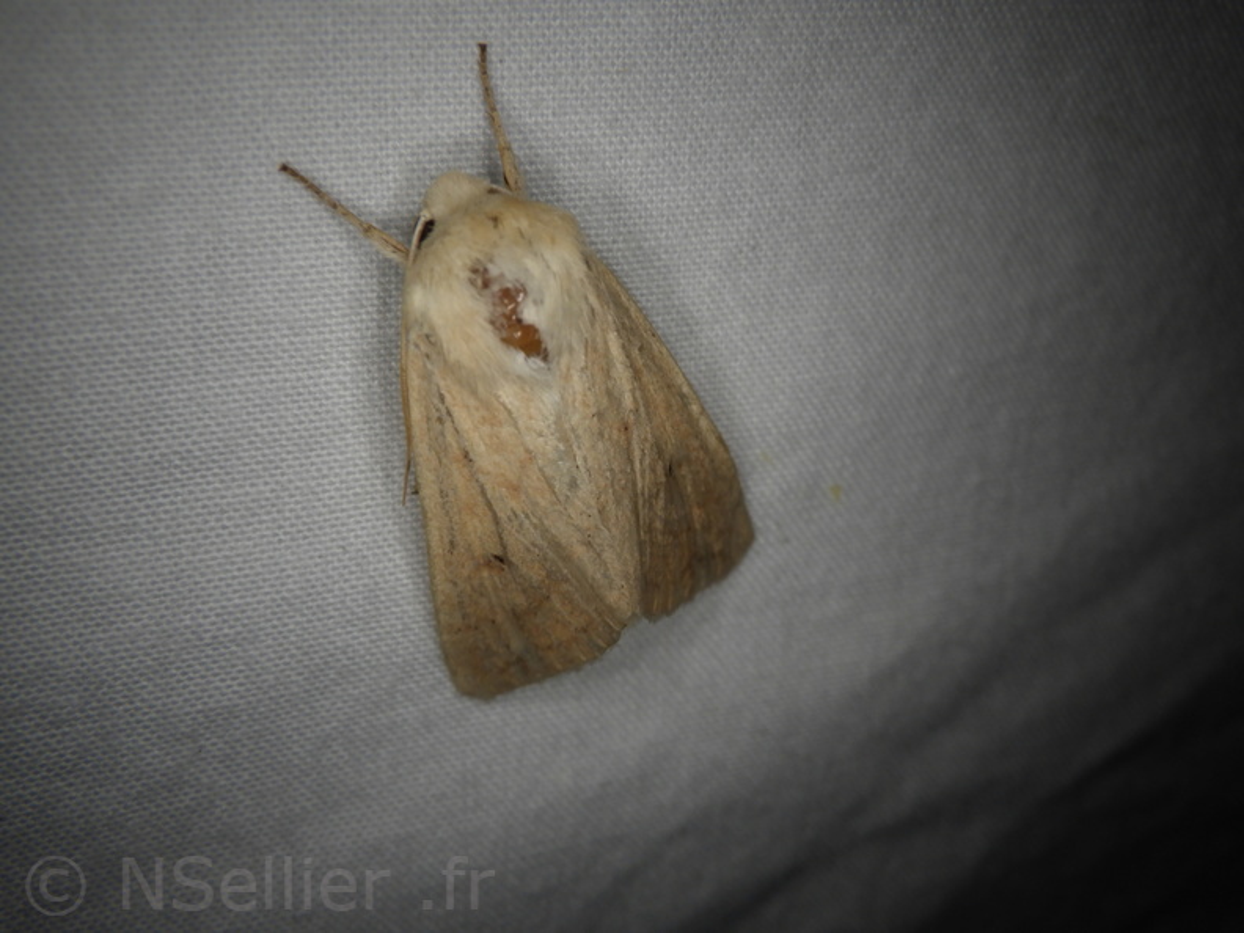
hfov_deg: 44.8
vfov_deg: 34.3
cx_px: 622
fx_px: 1509
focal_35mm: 42
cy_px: 466
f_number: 5
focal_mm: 7.5
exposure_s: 1/640
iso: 125
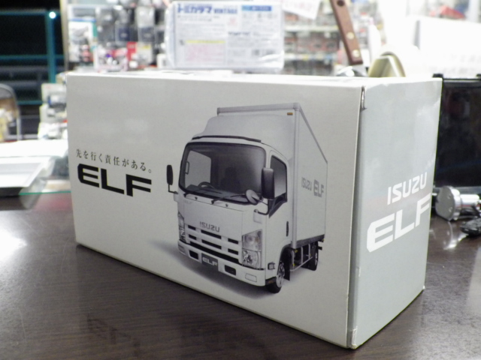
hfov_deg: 45.8
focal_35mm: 41
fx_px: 570
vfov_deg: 35.1
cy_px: 180
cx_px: 240
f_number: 3.6
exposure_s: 1/30
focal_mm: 7.4
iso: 800
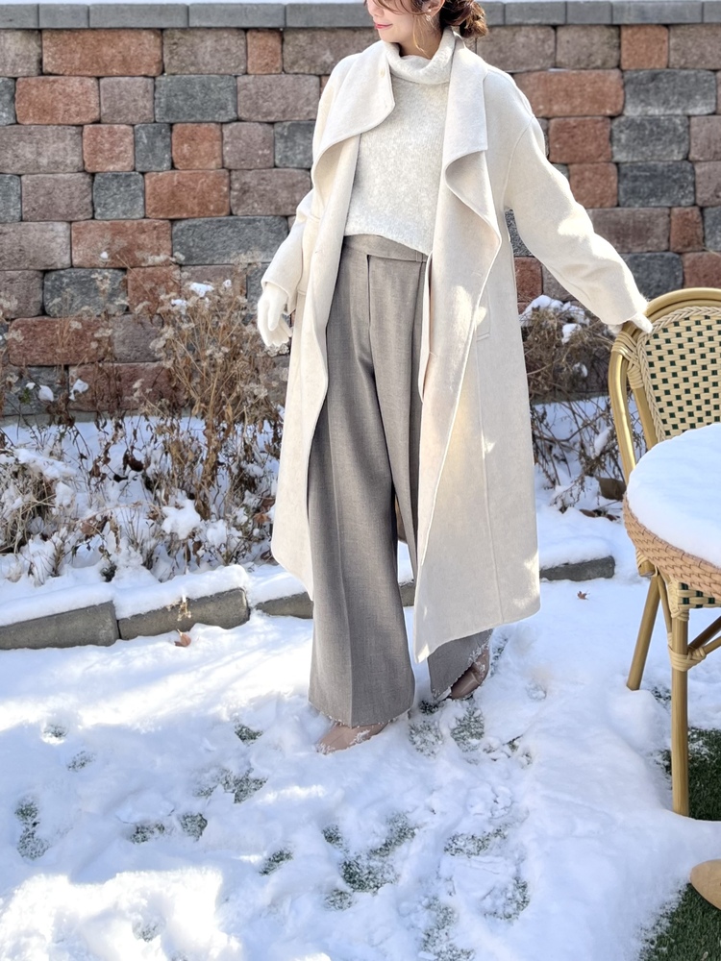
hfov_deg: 53.1
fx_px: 722
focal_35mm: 26
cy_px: 480
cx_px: 360
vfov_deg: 67.3
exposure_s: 1/727
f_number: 1.6
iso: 50
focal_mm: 5.1
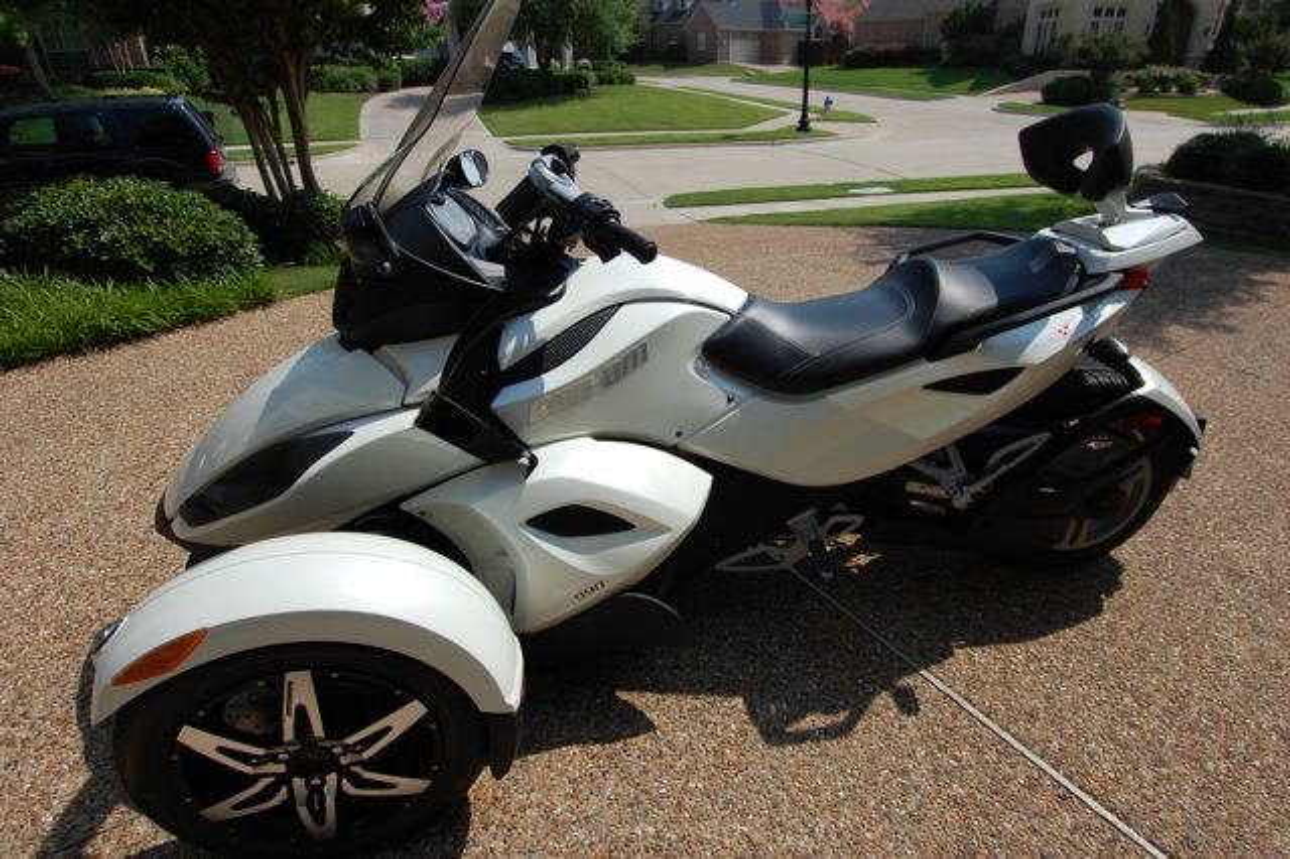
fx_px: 645
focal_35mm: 18
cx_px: 645
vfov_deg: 67.3
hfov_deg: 90.0
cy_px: 430
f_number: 10
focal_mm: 12
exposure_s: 1/400
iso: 200
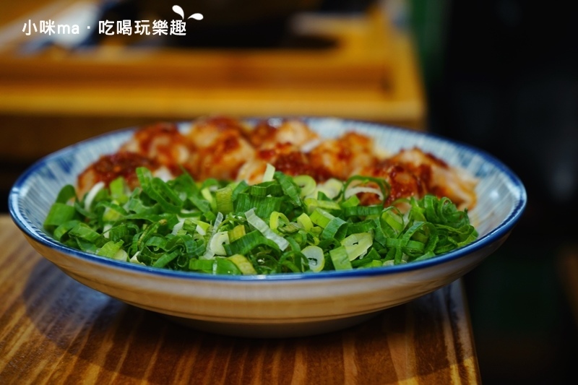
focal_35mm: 59
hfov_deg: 33.9
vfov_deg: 23.0
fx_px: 947
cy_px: 192
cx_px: 289
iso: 500
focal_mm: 59
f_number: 5
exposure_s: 1/60
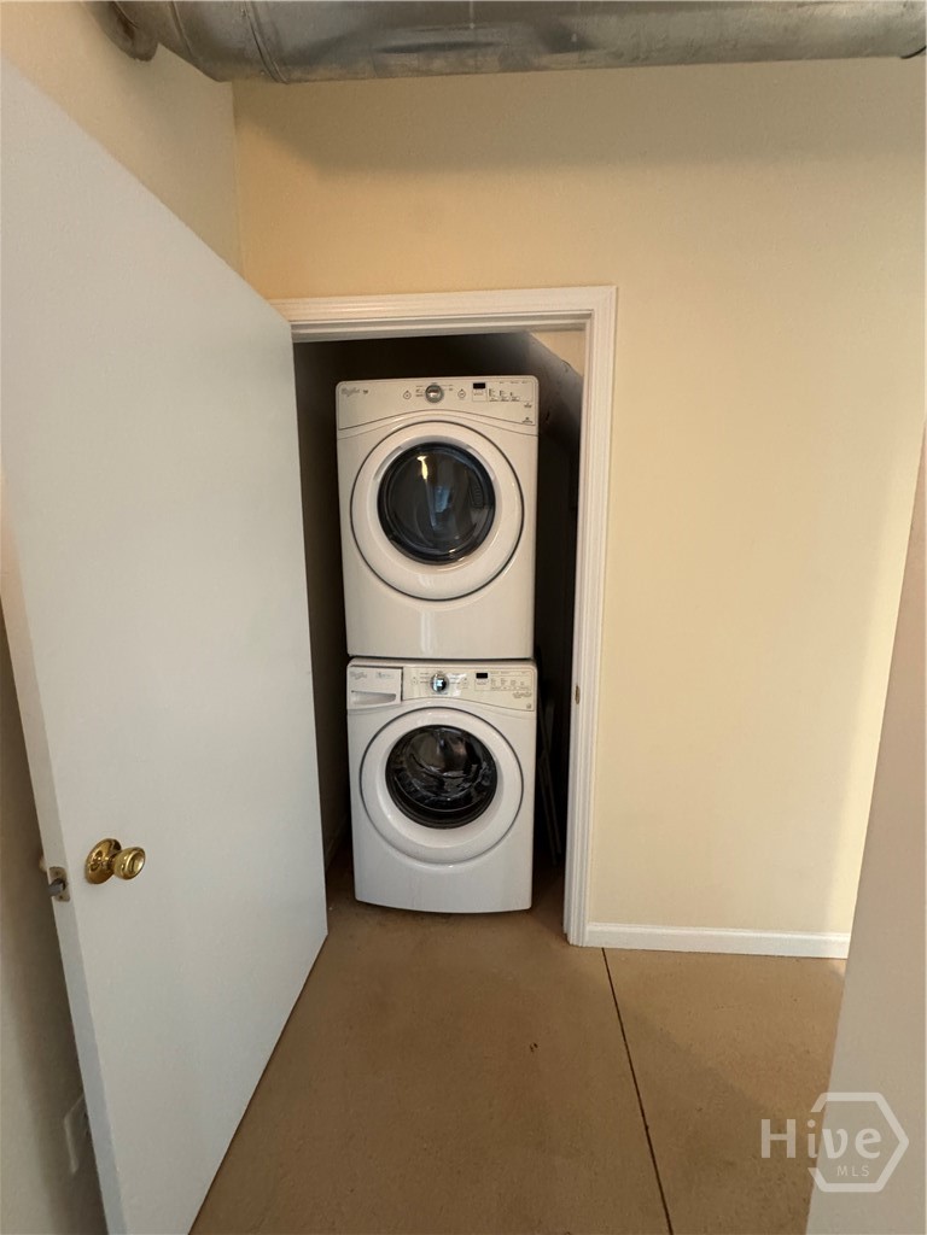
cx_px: 464
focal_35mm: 14
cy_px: 618
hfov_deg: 85.7
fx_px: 500
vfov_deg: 102.1
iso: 800
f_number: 2.2
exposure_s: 1/60
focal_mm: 2.22
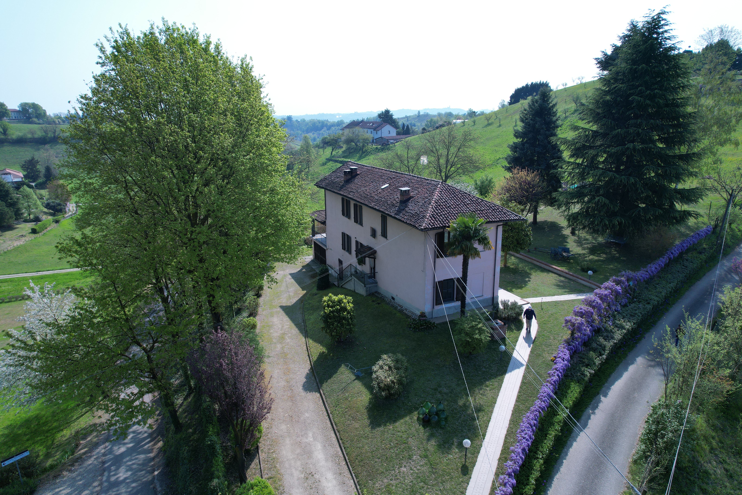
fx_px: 453
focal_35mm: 22
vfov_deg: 57.2
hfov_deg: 78.6
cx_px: 371
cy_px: 248
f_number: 2.8
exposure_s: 1/1600
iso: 100
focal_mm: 8.38
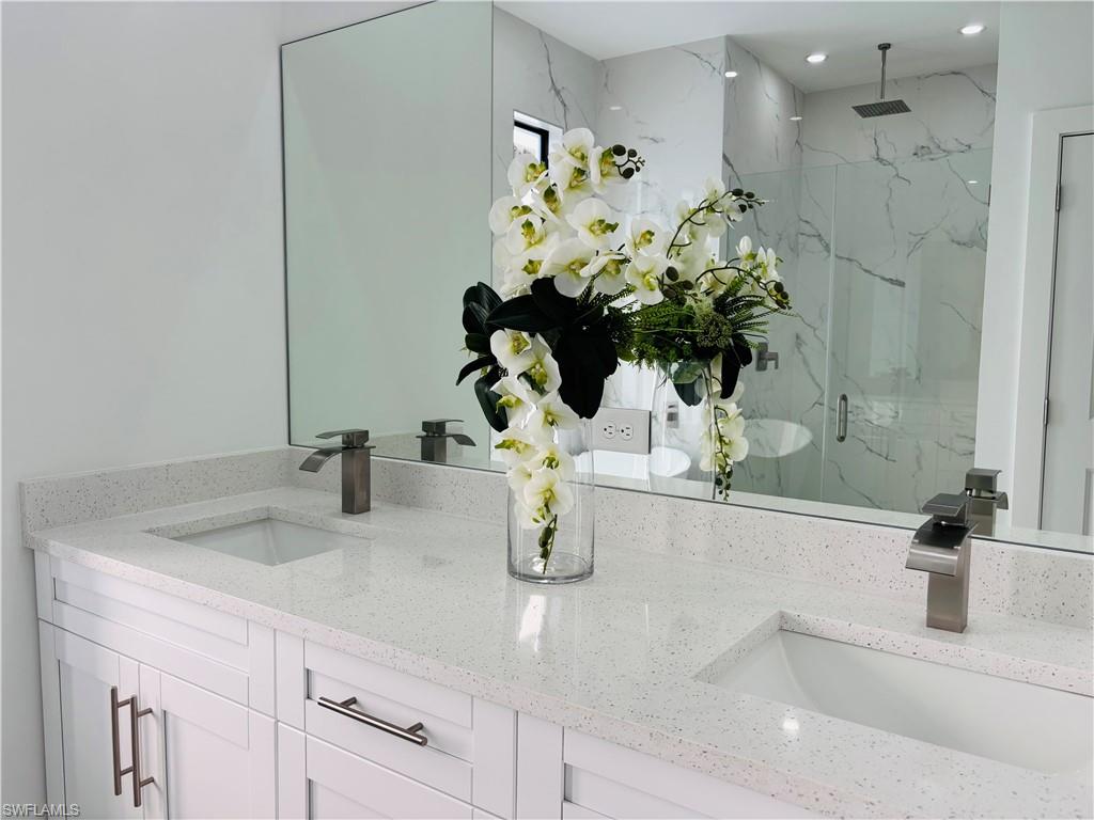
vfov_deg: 53.1
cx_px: 547
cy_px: 410
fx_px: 822
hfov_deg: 67.3
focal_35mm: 26
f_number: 1.6
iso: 50
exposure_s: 1/327
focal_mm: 5.96
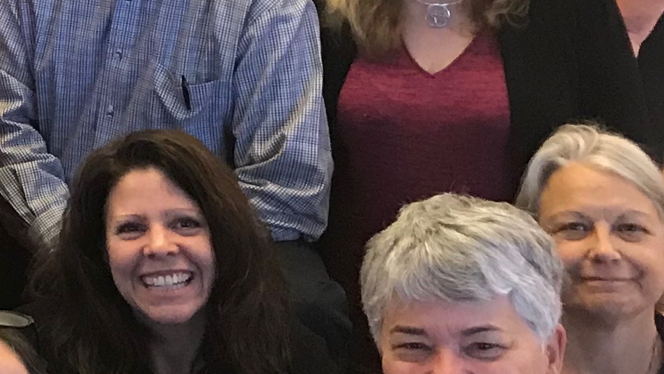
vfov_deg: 9.2
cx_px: -566
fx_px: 2271
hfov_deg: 14.4
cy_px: -115
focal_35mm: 129
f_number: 1.8
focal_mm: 3.99
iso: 40
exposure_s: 1/15
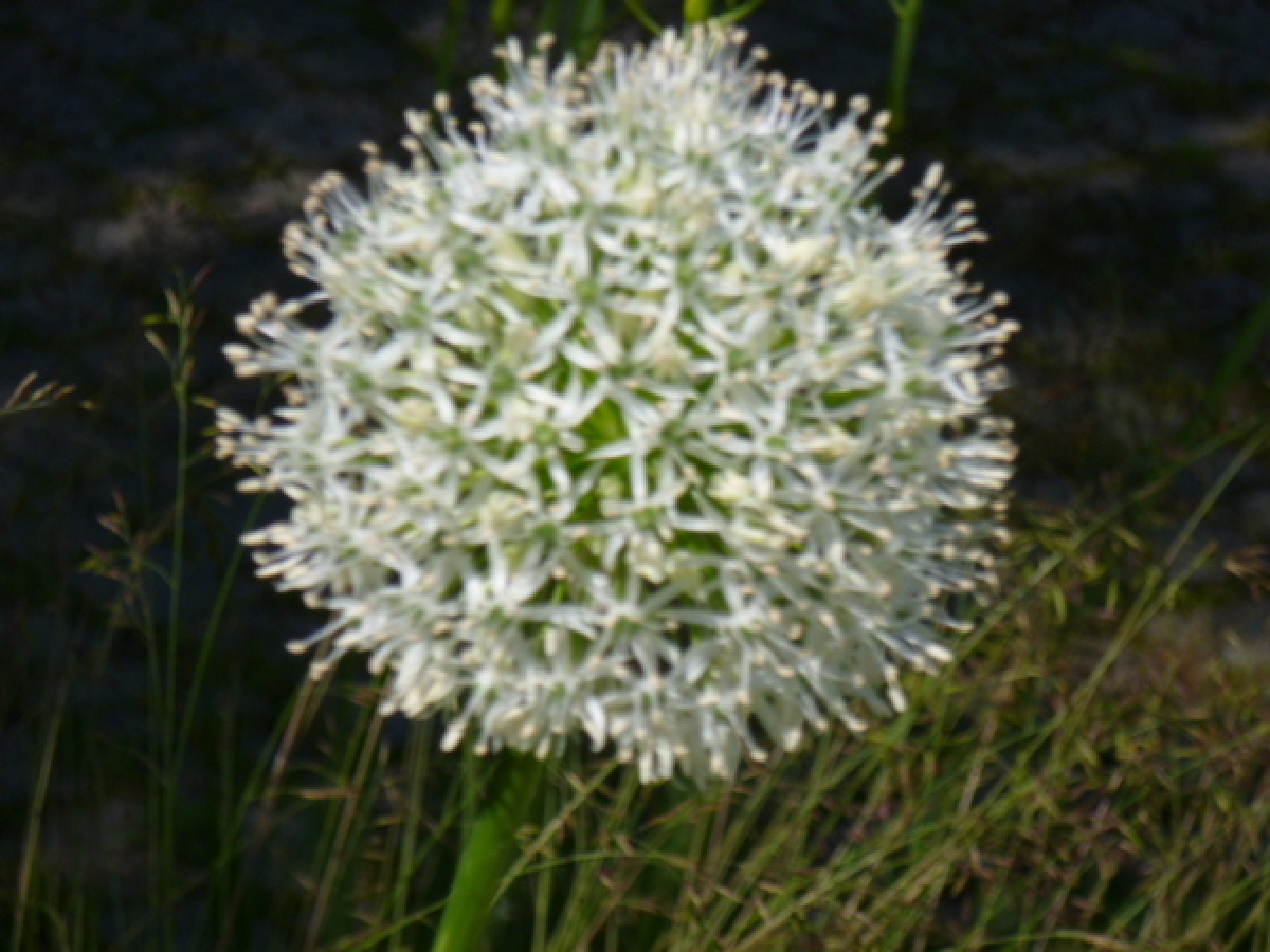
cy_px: 476
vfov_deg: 8.2
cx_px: 635
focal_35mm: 182
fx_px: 6677
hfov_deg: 10.9
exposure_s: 1/400
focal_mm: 32.4
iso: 100
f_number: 5.8
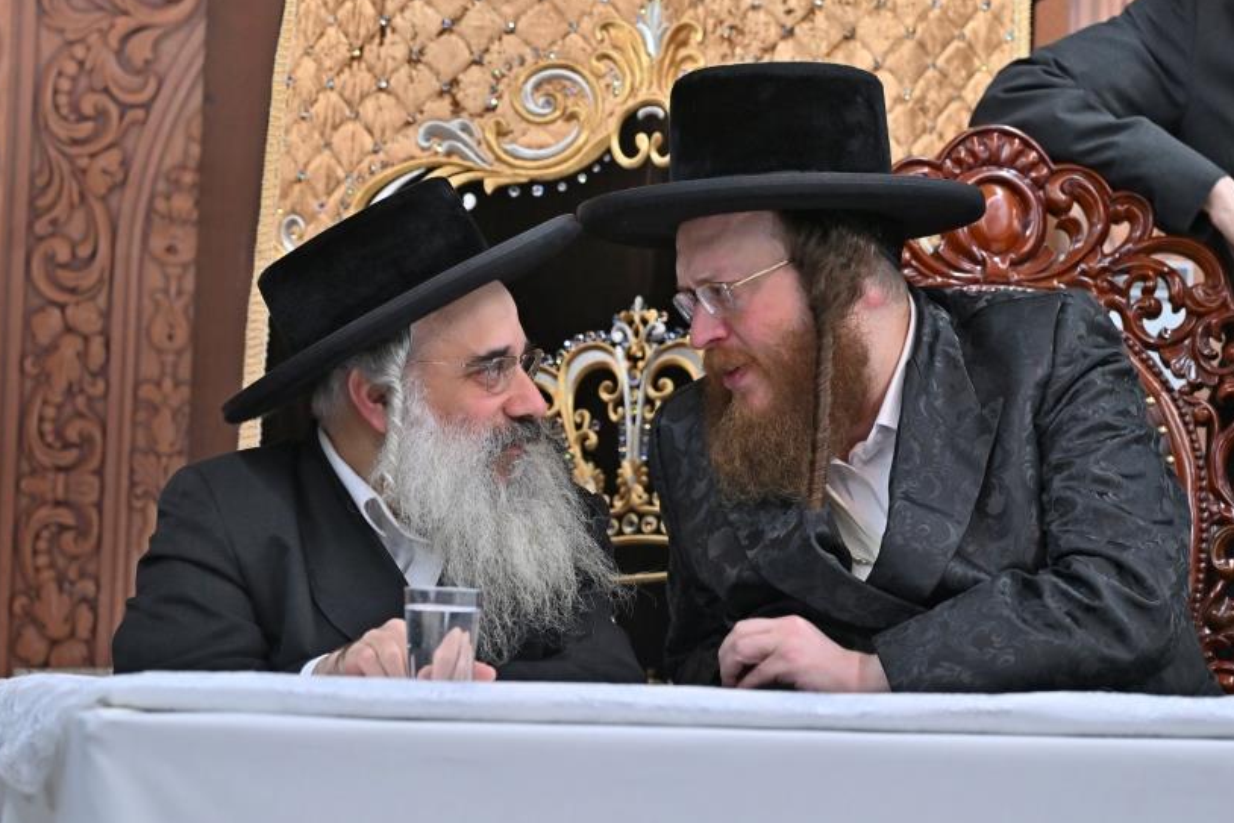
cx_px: 661
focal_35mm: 151
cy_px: 387
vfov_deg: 9.1
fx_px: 5177
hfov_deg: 13.6
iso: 640
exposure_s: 1/200
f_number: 4
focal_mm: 120
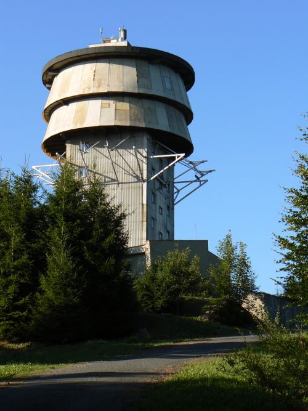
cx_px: 154
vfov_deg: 22.0
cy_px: 206
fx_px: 1056
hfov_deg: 16.6
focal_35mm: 89
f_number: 5.6
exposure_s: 1/400
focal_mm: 14.9
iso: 80
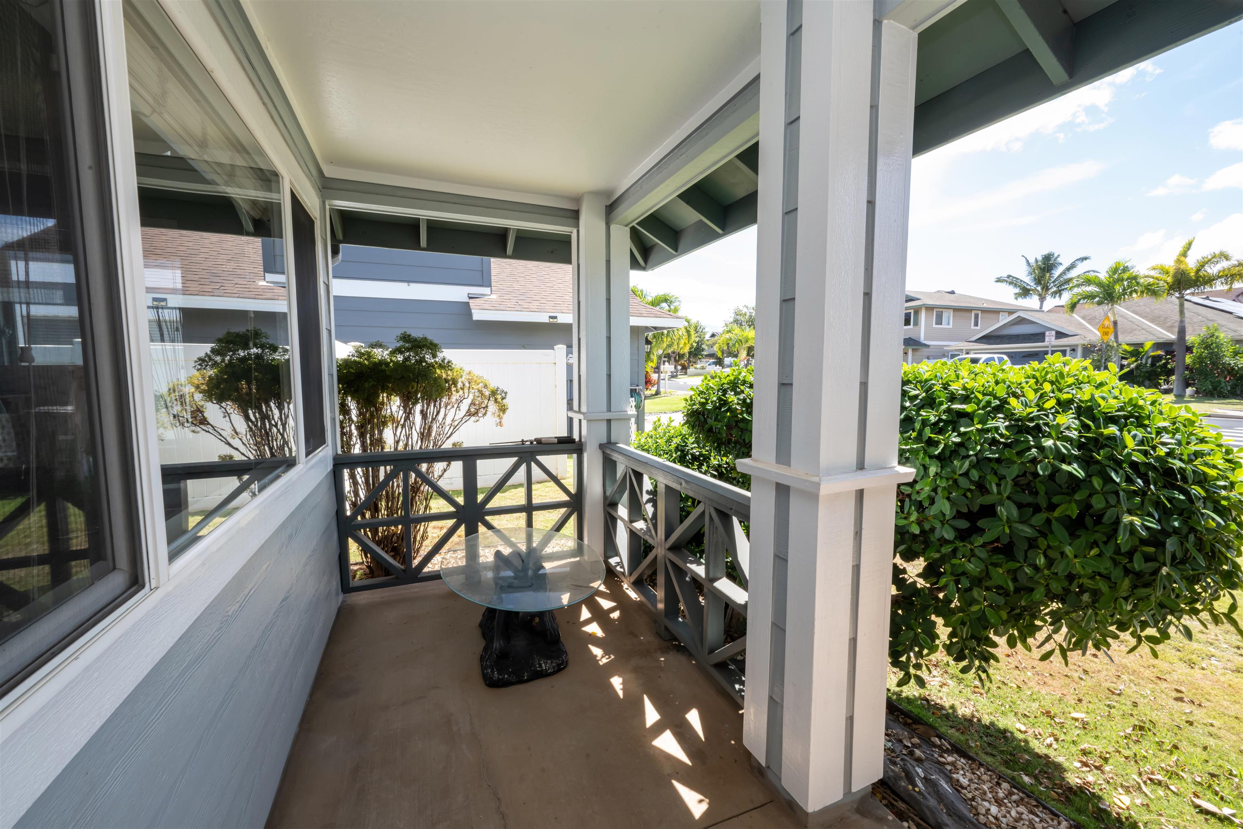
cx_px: 622
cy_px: 414
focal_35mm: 14
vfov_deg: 81.2
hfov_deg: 104.3
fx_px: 483
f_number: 20
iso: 500
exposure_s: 1/15
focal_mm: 14
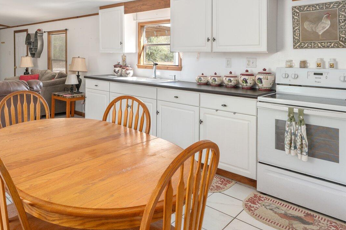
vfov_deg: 46.3
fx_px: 259
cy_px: 61
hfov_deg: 65.7
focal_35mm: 27
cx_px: 117
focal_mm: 14
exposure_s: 1/8
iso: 320
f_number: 9
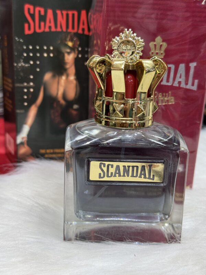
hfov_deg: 30.3
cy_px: 138
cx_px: 103
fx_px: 381
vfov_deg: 39.7
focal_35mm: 48
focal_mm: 6.76
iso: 125
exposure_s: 1/100
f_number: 1.78
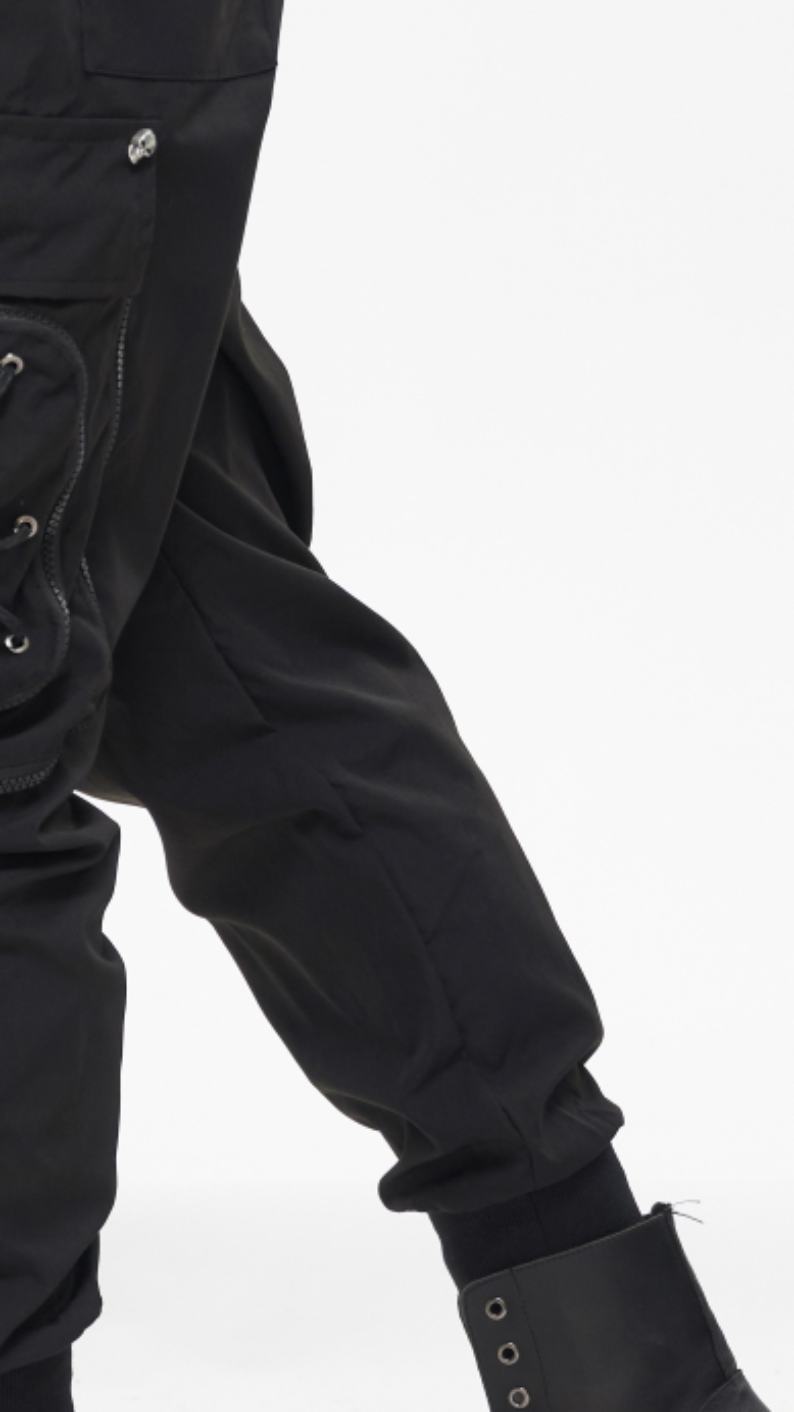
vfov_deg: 14.9
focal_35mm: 144
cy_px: 696
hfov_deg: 8.4
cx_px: 82
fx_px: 5393
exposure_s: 1/125
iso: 200
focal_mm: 47
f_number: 5
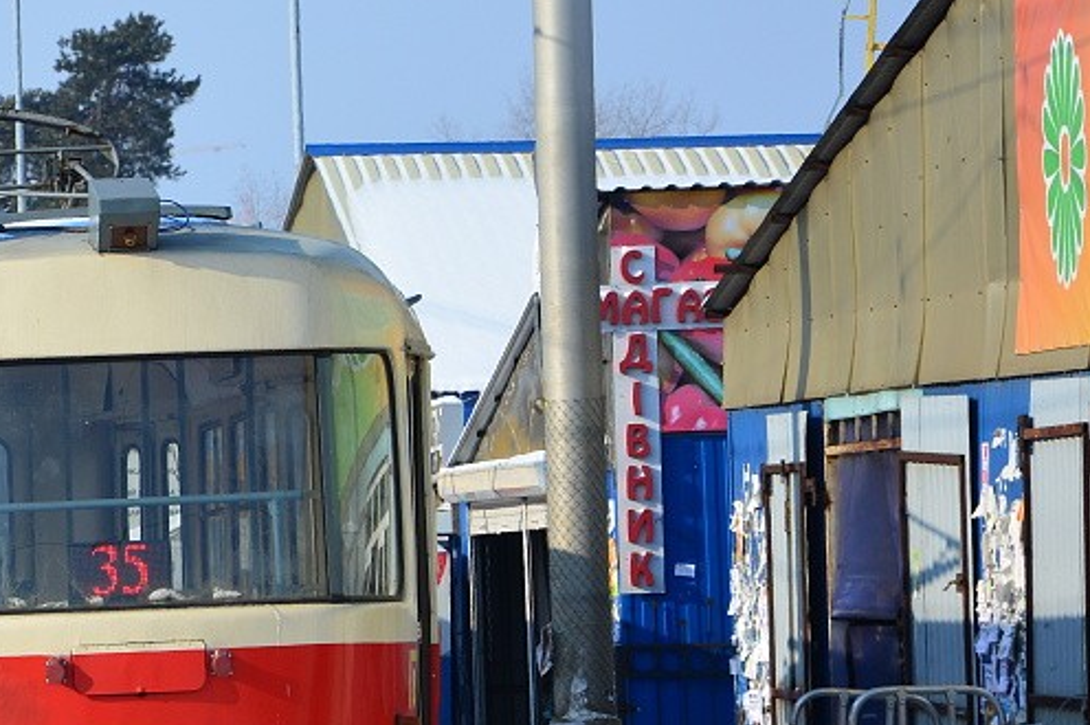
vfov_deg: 3.9
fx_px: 10771
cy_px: 415
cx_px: -169
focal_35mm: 356
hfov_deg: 5.8
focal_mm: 98
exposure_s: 1/400
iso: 160
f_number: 7.1
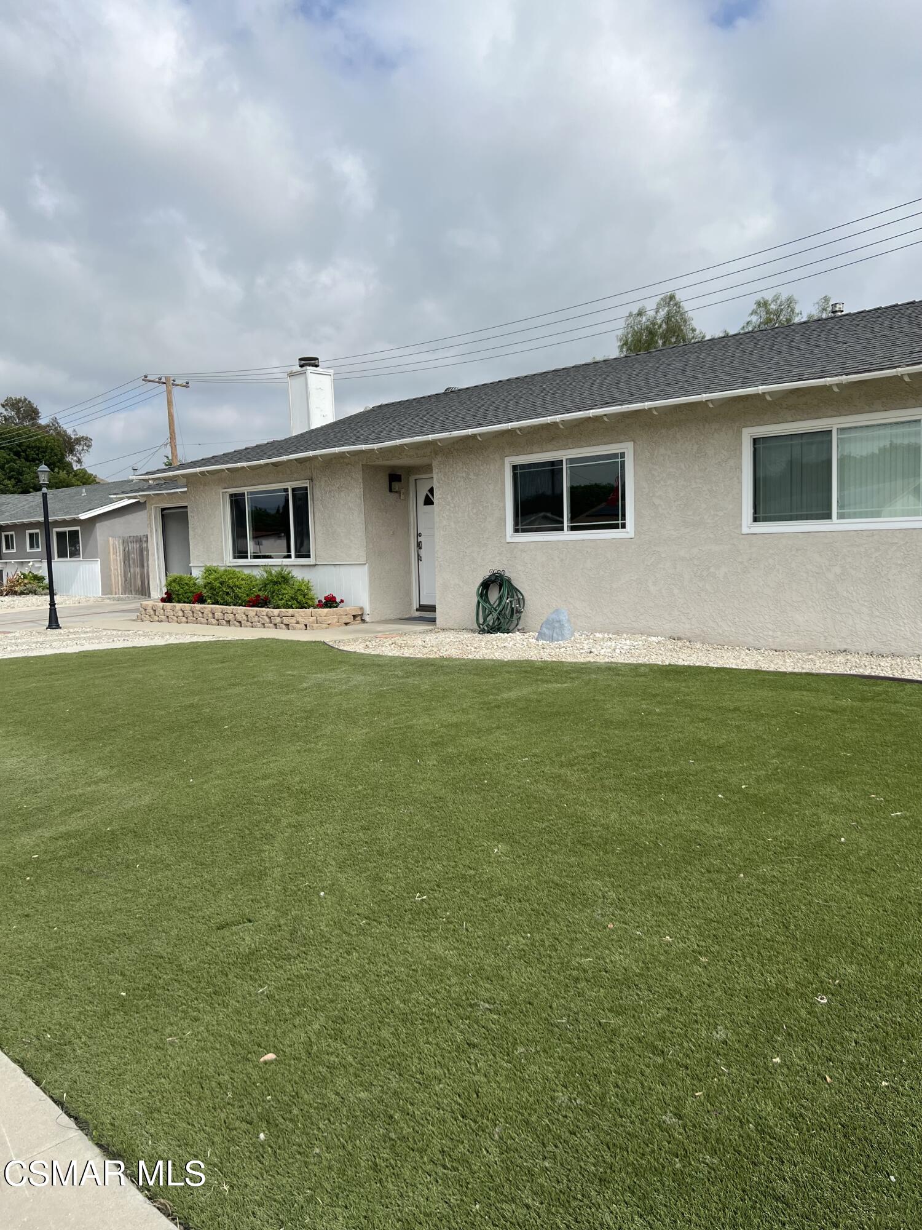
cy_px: 615
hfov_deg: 53.1
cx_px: 461
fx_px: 923
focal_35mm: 26
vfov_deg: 67.3
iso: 50
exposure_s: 1/4831
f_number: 1.5
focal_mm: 5.7
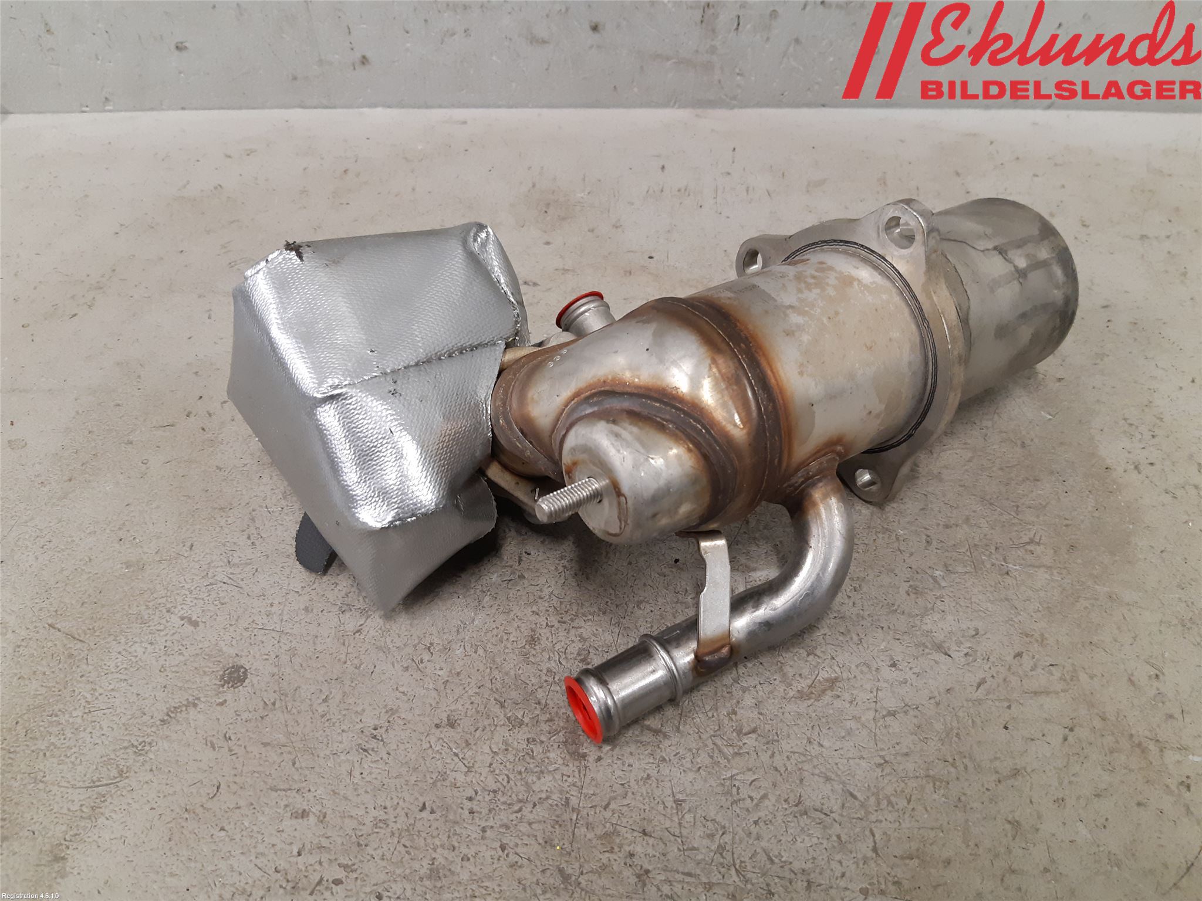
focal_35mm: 26
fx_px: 903
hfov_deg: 67.3
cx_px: 601
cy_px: 450
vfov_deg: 53.1
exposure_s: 1/50
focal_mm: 3.93
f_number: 1.7
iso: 200
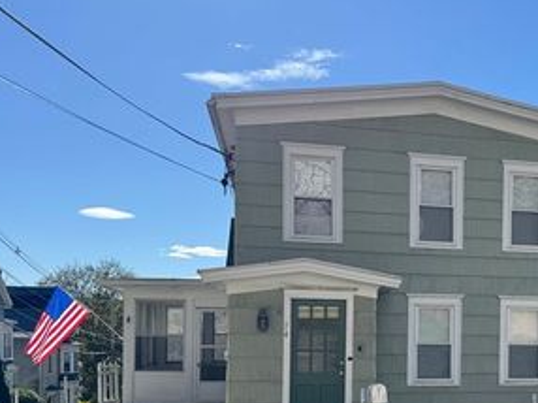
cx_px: 440
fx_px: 652
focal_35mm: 42
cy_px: 332
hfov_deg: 42.5
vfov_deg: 33.2
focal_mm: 6.76
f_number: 1.78
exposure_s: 1/3413
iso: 80
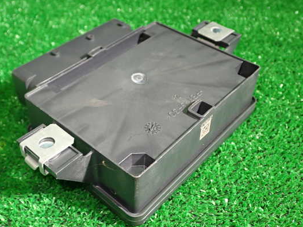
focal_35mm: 41
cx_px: 133
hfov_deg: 45.7
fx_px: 359
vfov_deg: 35.1
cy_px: 113
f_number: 2.5
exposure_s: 1/40
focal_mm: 6.37
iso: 400
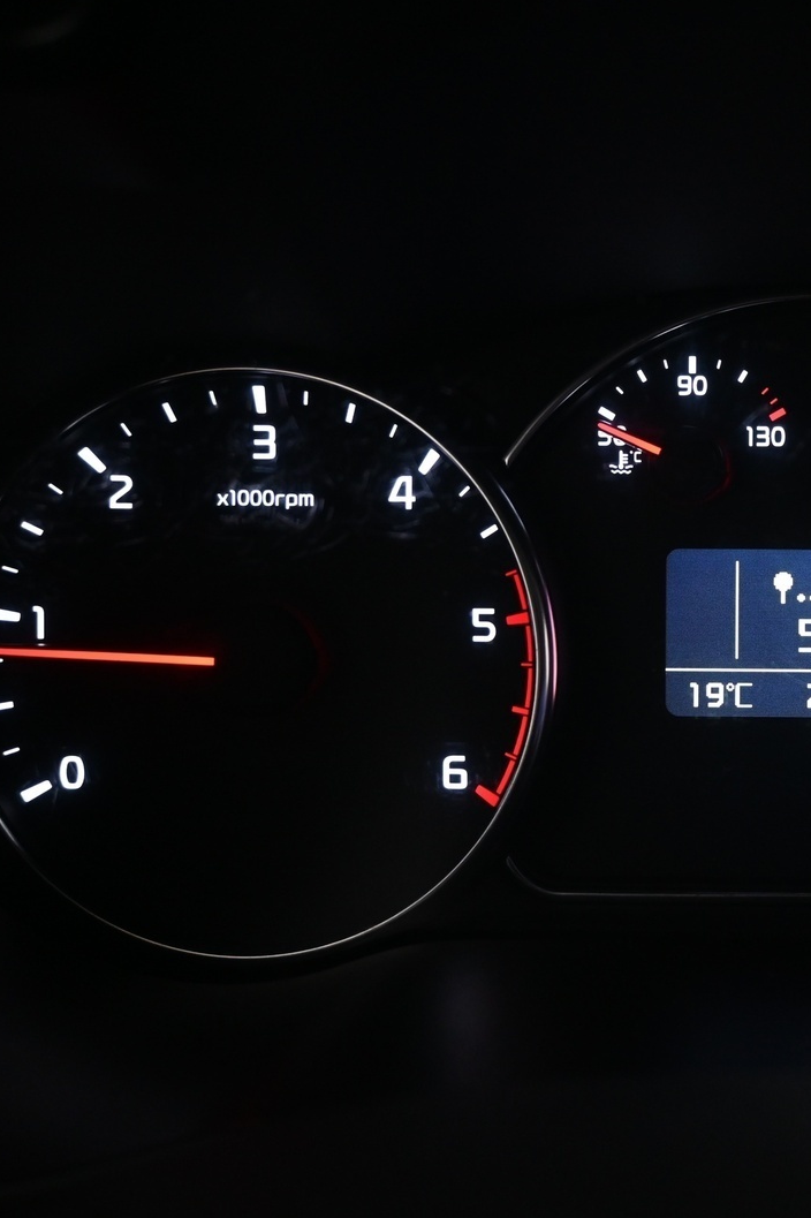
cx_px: 843
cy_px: 606
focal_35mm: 46
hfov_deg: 27.3
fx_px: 1555
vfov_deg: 42.8
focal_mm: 20
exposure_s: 1/30
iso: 1250
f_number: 3.8
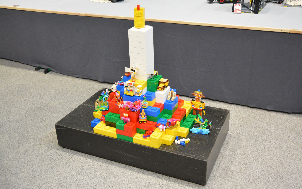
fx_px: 317
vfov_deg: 33.1
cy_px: 92
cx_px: 151
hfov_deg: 50.9
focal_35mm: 39
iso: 2500
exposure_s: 1/100
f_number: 5
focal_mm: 25
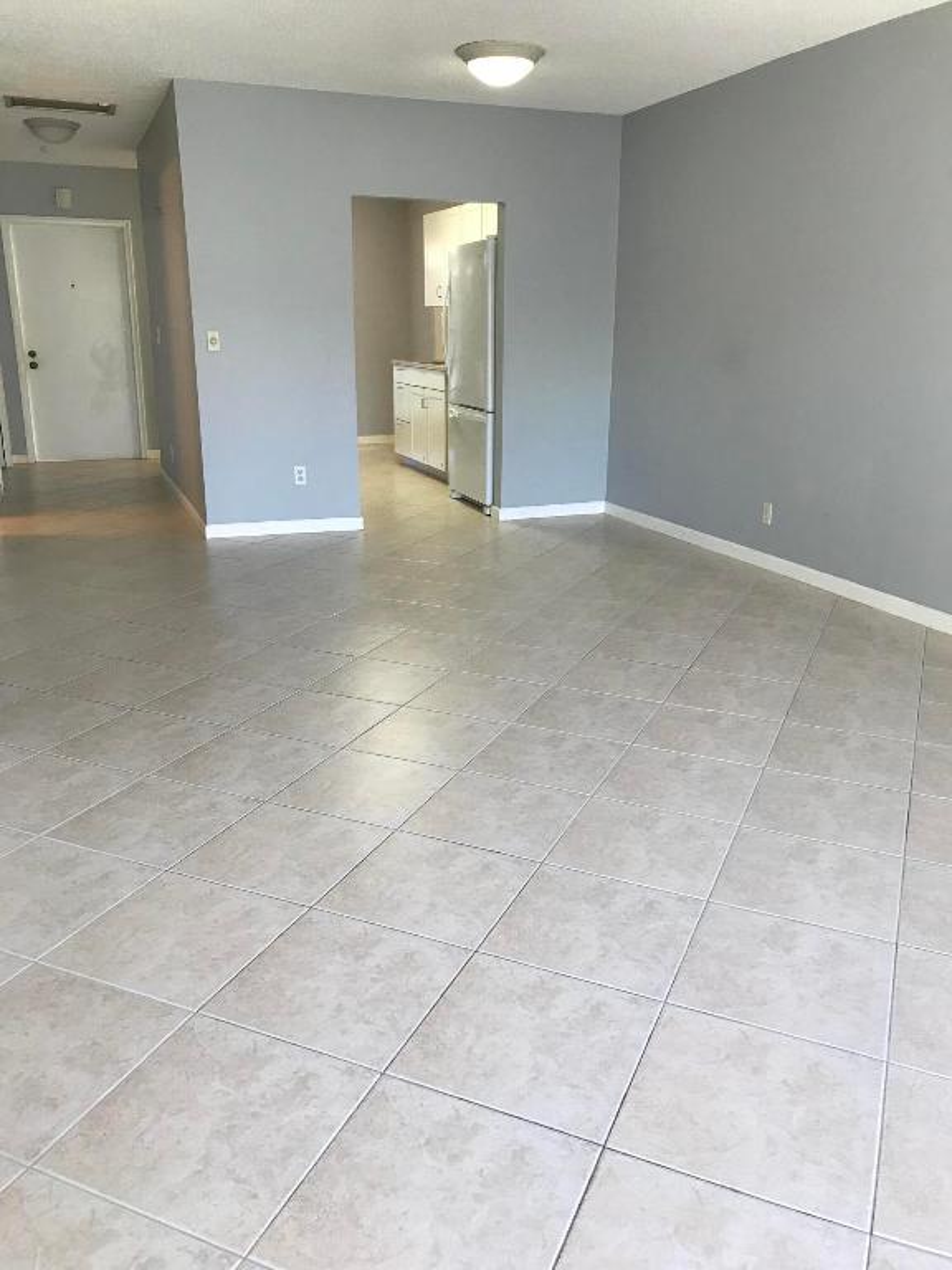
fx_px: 1027
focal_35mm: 28
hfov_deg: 49.7
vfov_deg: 63.4
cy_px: 635
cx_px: 476
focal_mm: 3.99
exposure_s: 1/30
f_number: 1.8
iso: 25
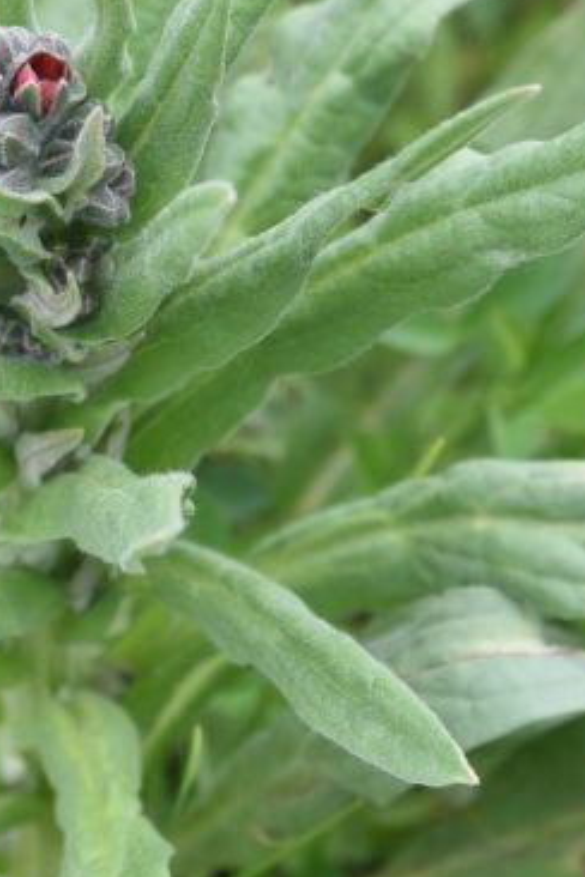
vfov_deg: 10.3
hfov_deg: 6.9
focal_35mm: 199
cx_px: 49
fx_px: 4850
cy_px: 625
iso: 400
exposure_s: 1/200
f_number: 8
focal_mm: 56
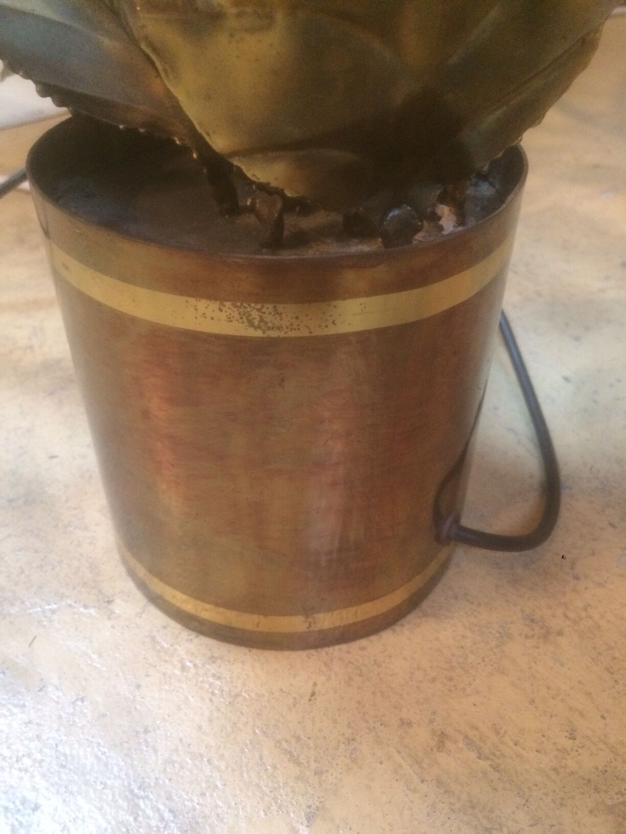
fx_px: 699
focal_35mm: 29
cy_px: 417
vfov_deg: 61.7
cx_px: 313
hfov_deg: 48.2
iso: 320
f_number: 2.2
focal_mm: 4.15
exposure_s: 1/25
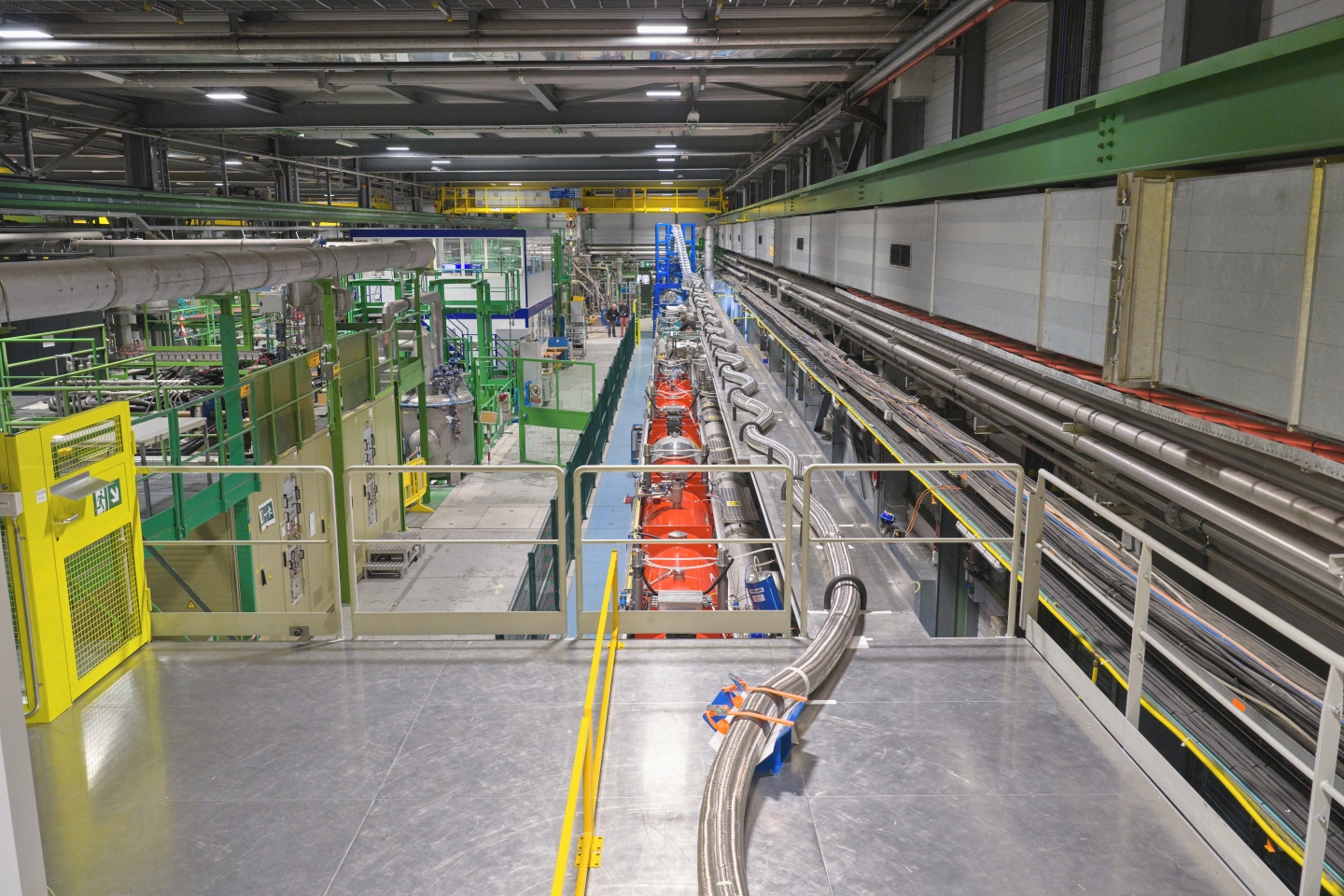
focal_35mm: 28
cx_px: 672
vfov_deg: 46.4
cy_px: 448
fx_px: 1045
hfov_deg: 65.5
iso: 400
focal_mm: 14.45
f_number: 2.8
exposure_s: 1/60
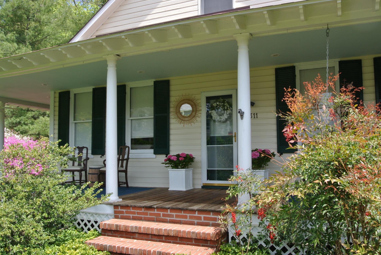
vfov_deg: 42.4
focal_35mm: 31
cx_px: 196
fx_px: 328
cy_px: 135
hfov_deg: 60.2
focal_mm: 11
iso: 100
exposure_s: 1/60
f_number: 10
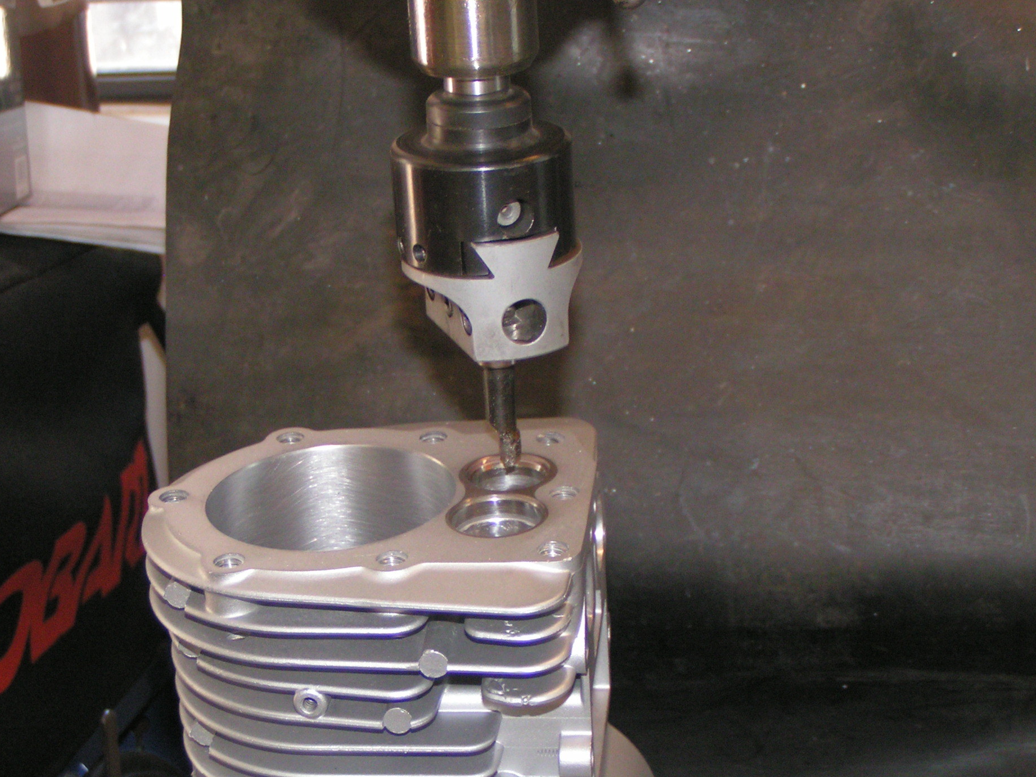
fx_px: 2095
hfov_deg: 27.8
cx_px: 496
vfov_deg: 21.0
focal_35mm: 70
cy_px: 363
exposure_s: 1/60
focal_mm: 9.7
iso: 200
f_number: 3.2
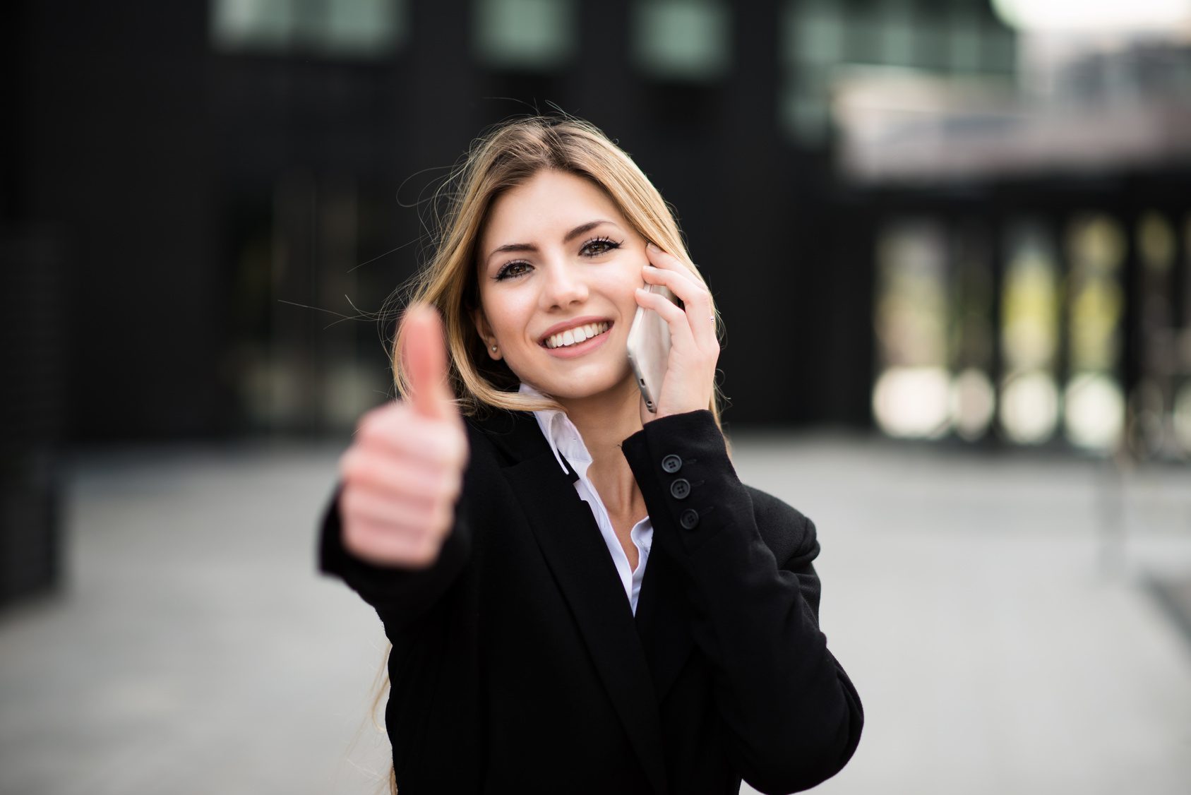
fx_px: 2813
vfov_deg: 16.1
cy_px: 398
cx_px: 596
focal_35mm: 85
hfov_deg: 23.9
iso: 100
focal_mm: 85
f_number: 1.8
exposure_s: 1/800
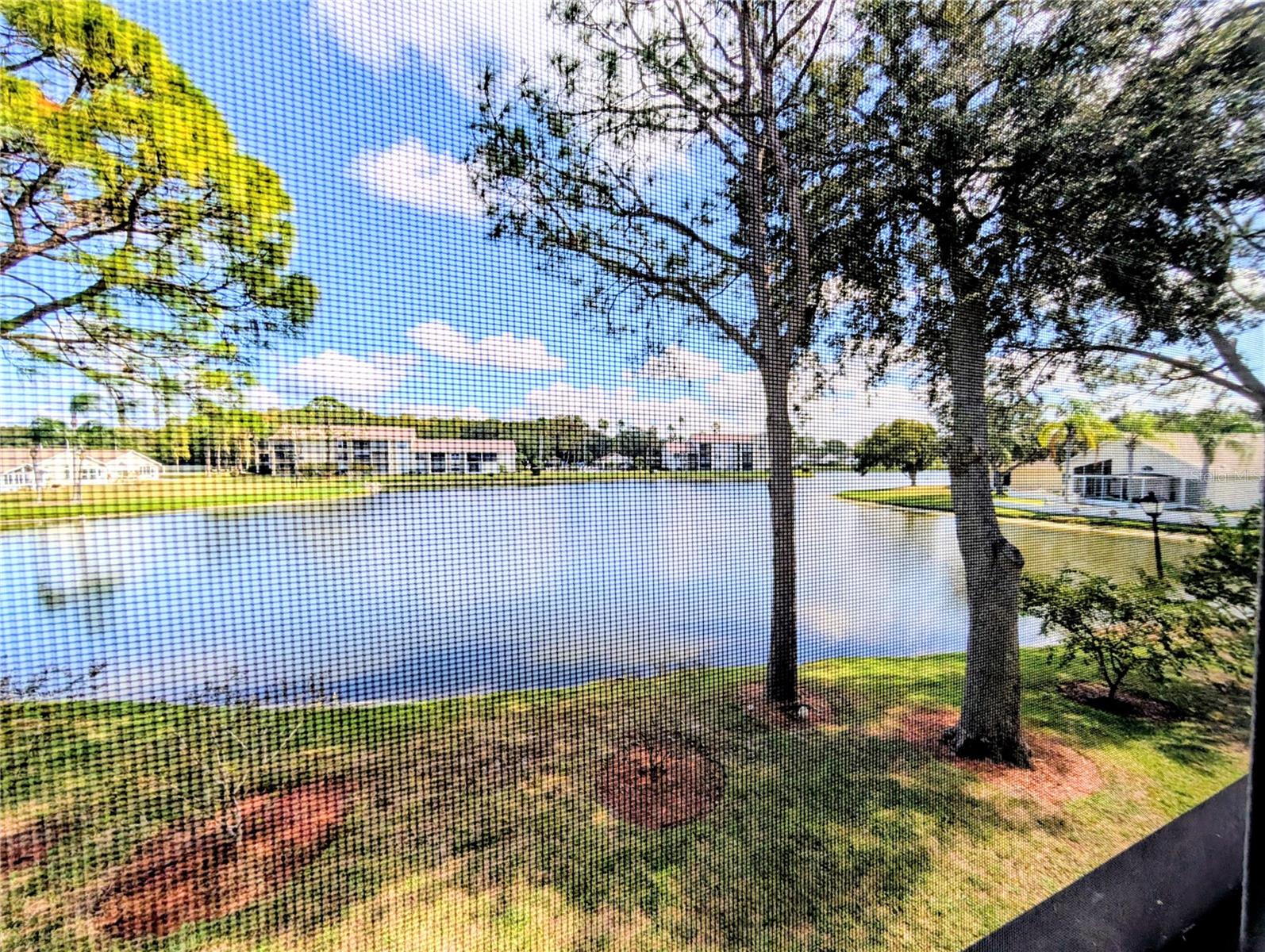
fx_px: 439
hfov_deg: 110.5
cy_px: 476
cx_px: 632
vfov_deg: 94.6
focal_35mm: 12
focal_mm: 2.02
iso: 54
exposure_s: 1/1828
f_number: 1.7
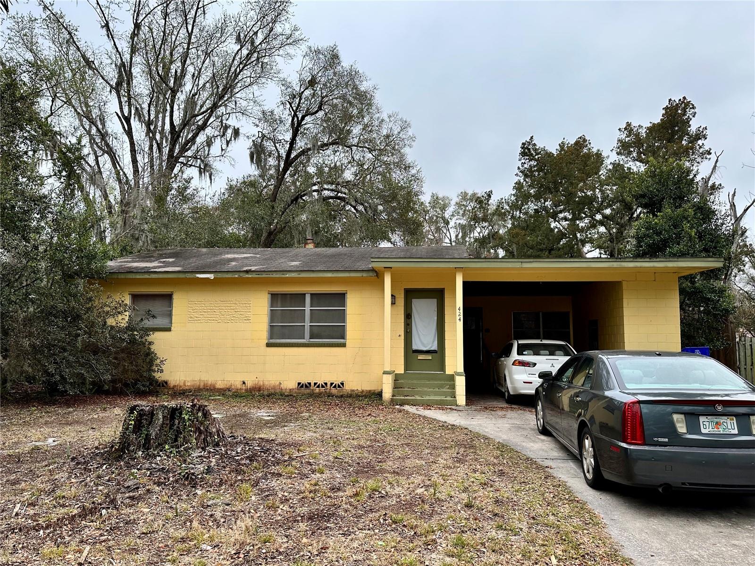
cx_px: 378
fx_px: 523
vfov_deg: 56.8
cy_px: 283
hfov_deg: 71.6
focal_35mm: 24
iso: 100
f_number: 1.78
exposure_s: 1/121
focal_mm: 6.86
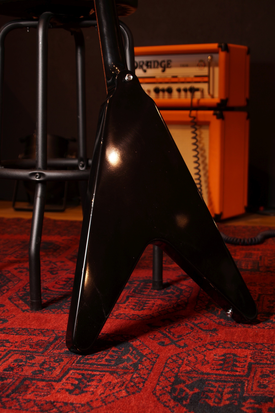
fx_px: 687
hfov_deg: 22.6
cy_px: 206
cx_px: 138
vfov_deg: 33.4
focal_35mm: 60
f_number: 5
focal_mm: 40
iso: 100
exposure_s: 1/13
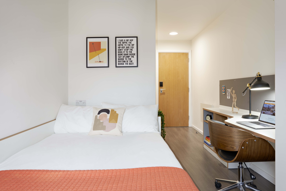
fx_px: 191
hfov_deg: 73.7
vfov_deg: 53.1
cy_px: 96
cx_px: 143
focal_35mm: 24
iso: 50
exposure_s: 1.3
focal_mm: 24
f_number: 10
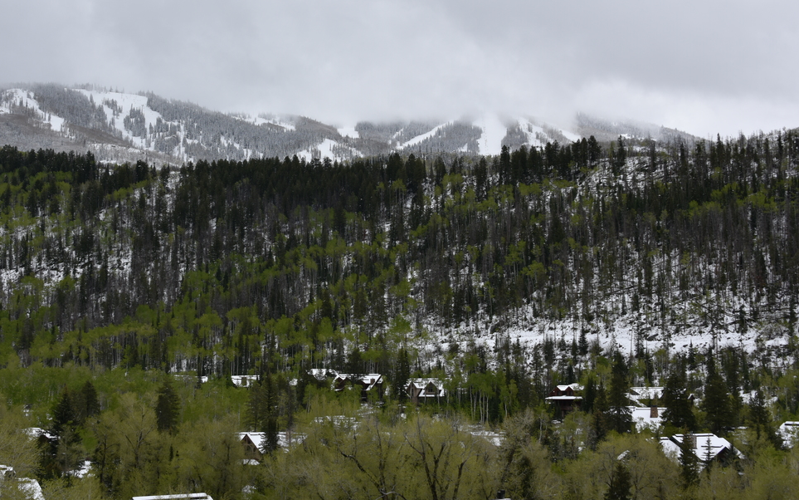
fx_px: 1328
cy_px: 194
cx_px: 324
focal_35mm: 61
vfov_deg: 21.3
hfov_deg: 33.4
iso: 100
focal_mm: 45
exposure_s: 1/400
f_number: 10
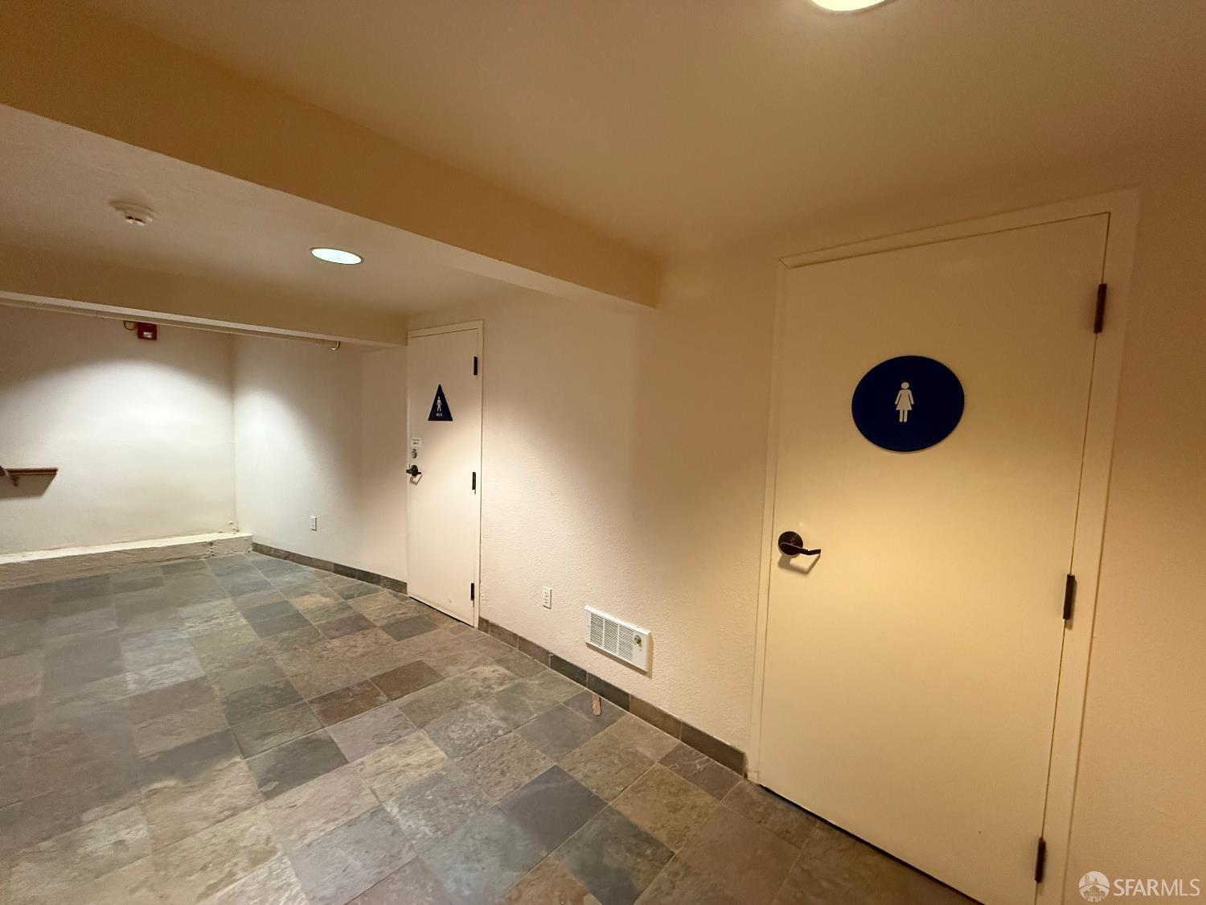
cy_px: 452
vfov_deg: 85.7
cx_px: 603
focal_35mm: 14
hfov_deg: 102.1
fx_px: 488
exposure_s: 1/55
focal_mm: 2.22
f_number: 2.2
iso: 640
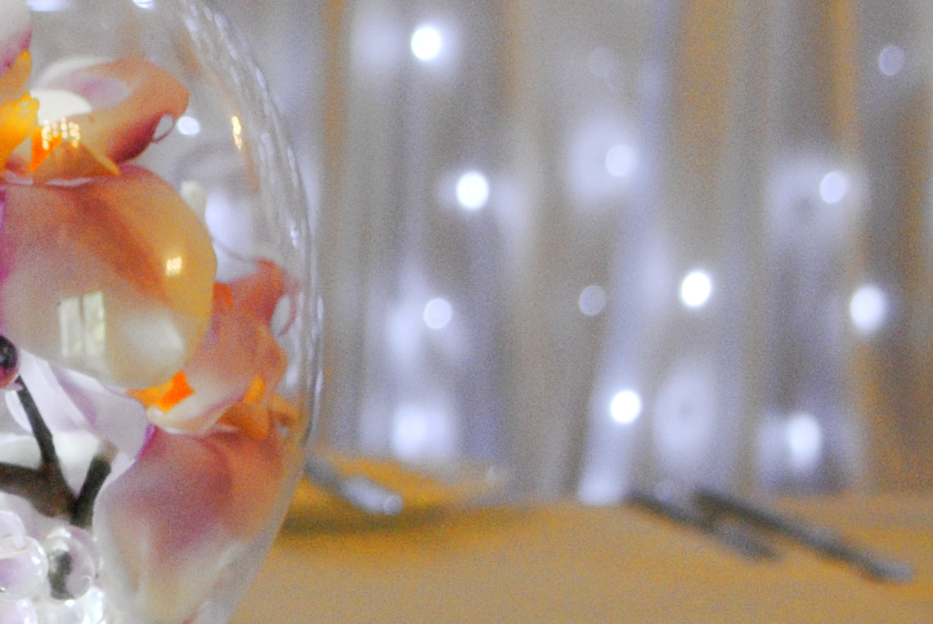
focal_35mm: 112
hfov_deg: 17.2
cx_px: -262
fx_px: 2906
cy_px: 457
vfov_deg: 12.2
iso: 450
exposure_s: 1/30
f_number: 3.8
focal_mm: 22
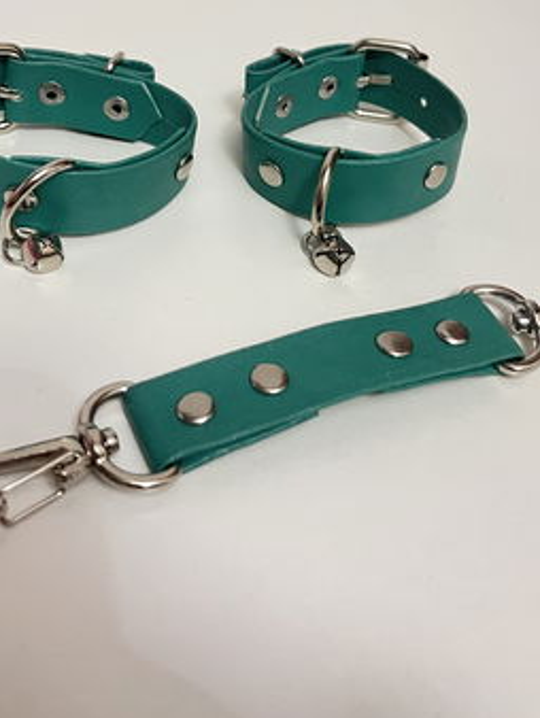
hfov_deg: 35.2
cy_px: 173
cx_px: 253
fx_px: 852
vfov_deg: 44.1
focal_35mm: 41
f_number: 1.6
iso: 500
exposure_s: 1/33
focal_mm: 5.1
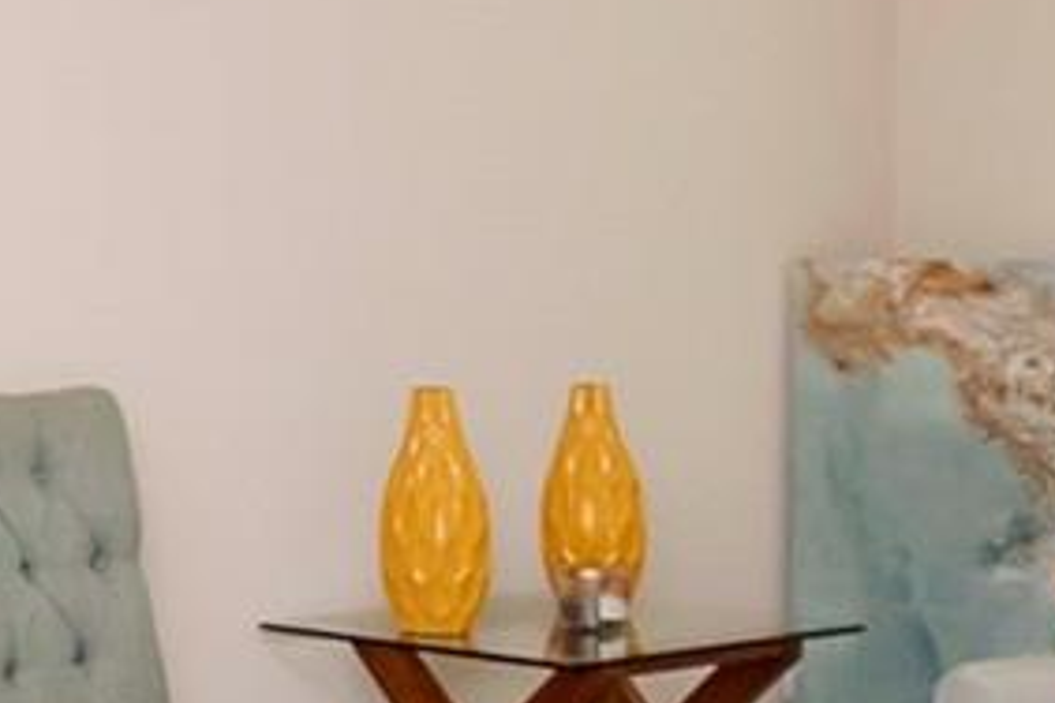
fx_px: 2491
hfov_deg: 21.8
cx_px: -269
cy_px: 318
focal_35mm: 85
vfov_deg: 16.1
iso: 800
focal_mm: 10
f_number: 7.1
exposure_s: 1/200
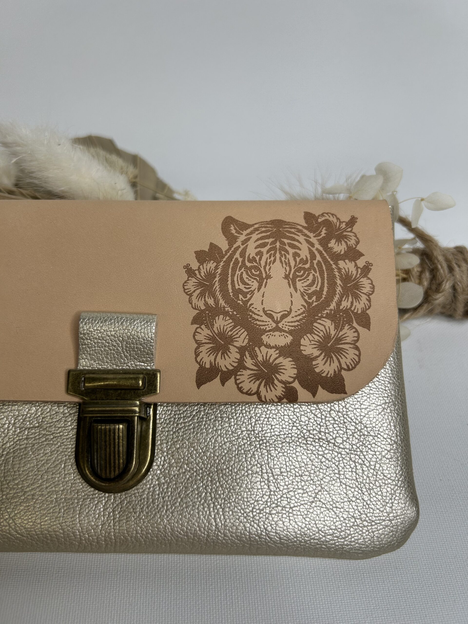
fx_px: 469
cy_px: 312
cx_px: 234
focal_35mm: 26
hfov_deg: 53.1
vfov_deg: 67.3
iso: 50
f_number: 1.5
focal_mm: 5.7
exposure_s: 1/375
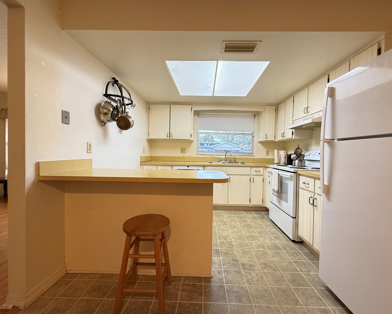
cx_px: 203
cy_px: 156
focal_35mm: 15
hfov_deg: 96.8
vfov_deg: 84.0
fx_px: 174
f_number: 2.2
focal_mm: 2.22
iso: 400
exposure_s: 1/120
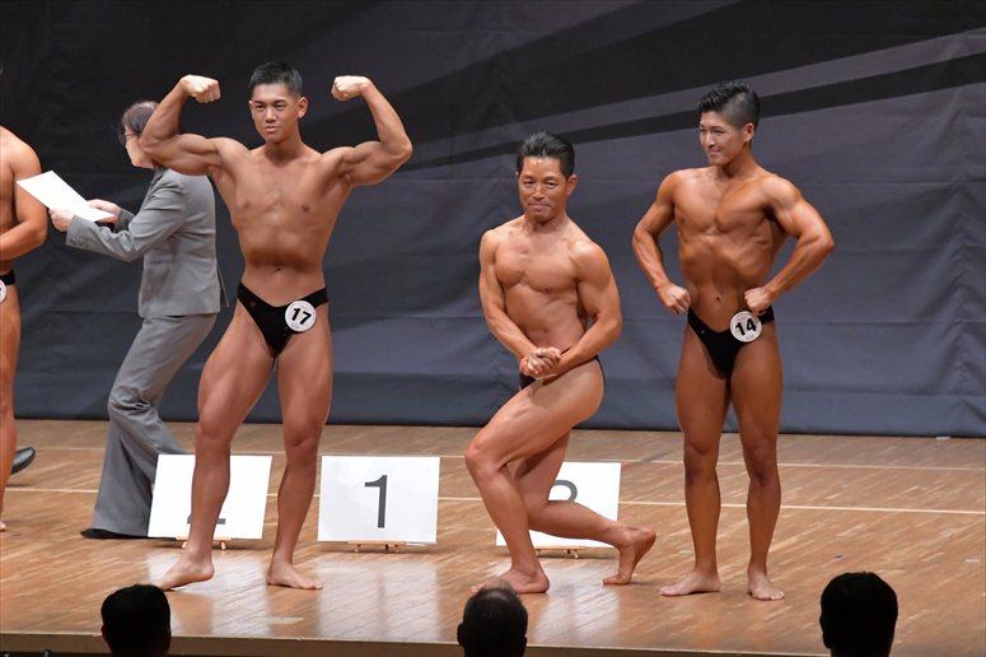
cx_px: 493
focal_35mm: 240
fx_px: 6570
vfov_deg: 5.7
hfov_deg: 8.6
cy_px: 328
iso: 8000
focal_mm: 160
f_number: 5.6
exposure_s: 1/400
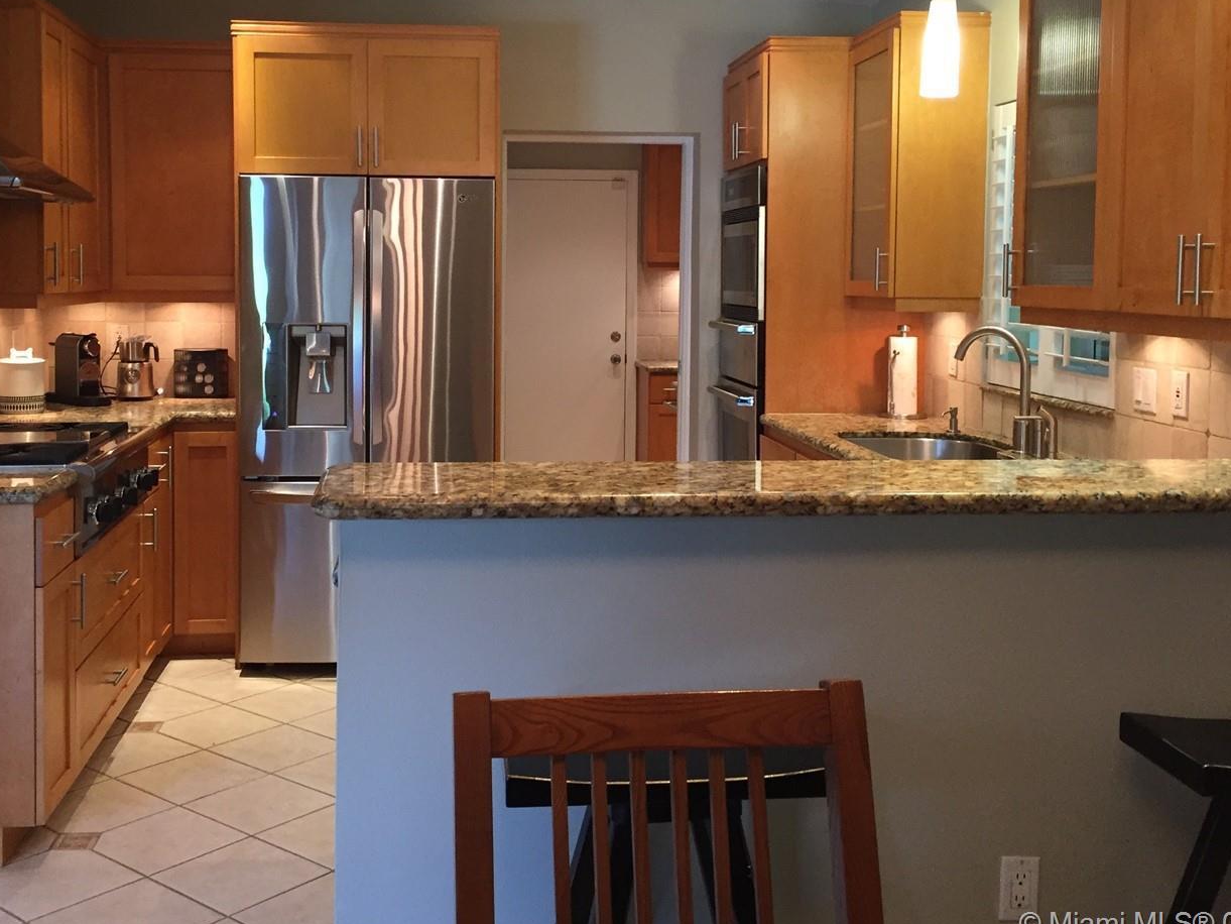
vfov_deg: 37.5
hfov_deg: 48.9
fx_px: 1351
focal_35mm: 38
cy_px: 339
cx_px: 540
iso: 100
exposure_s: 1/30
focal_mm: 4.15
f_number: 2.2
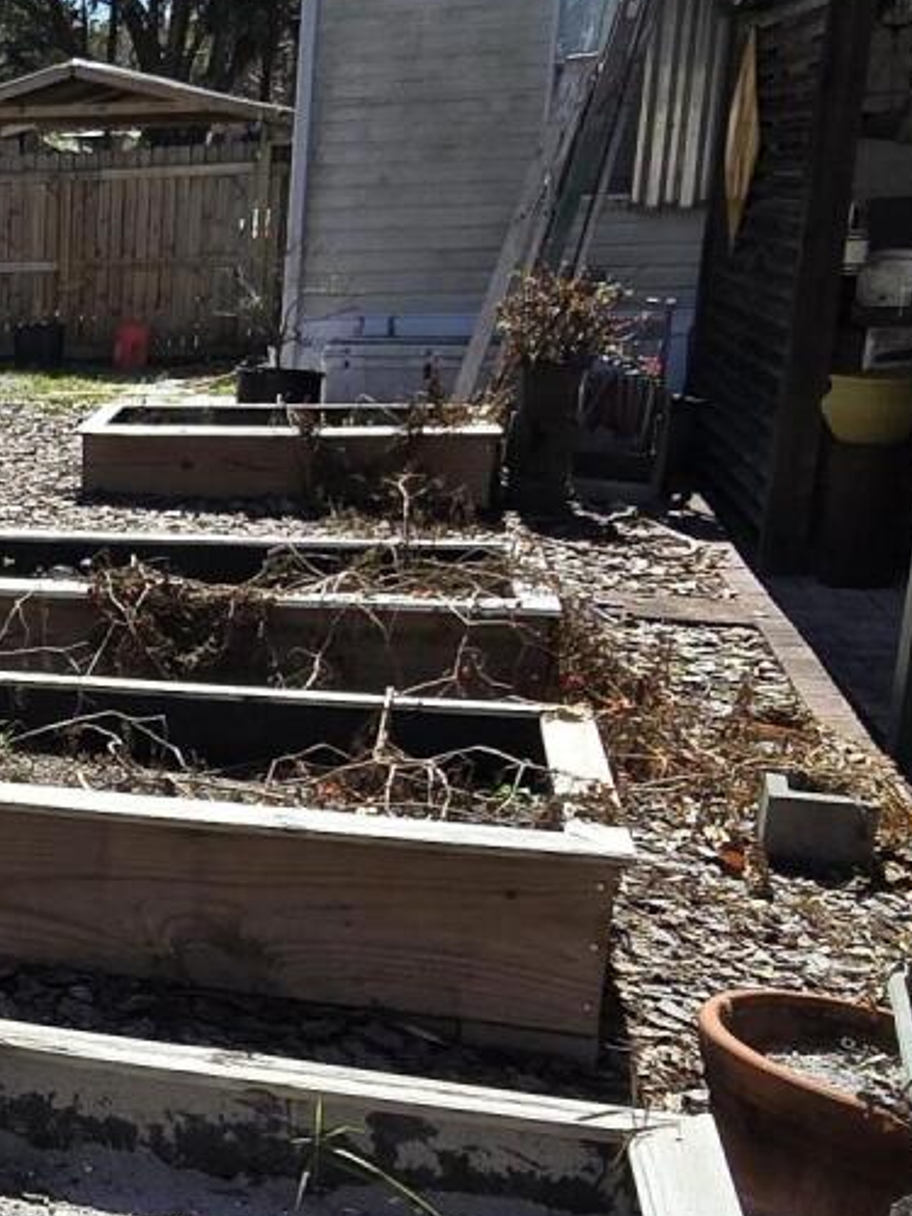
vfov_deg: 36.7
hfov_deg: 22.8
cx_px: -457
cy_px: 725
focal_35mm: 52
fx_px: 1827
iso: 50
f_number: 2.2
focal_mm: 2.2
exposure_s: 1/2234
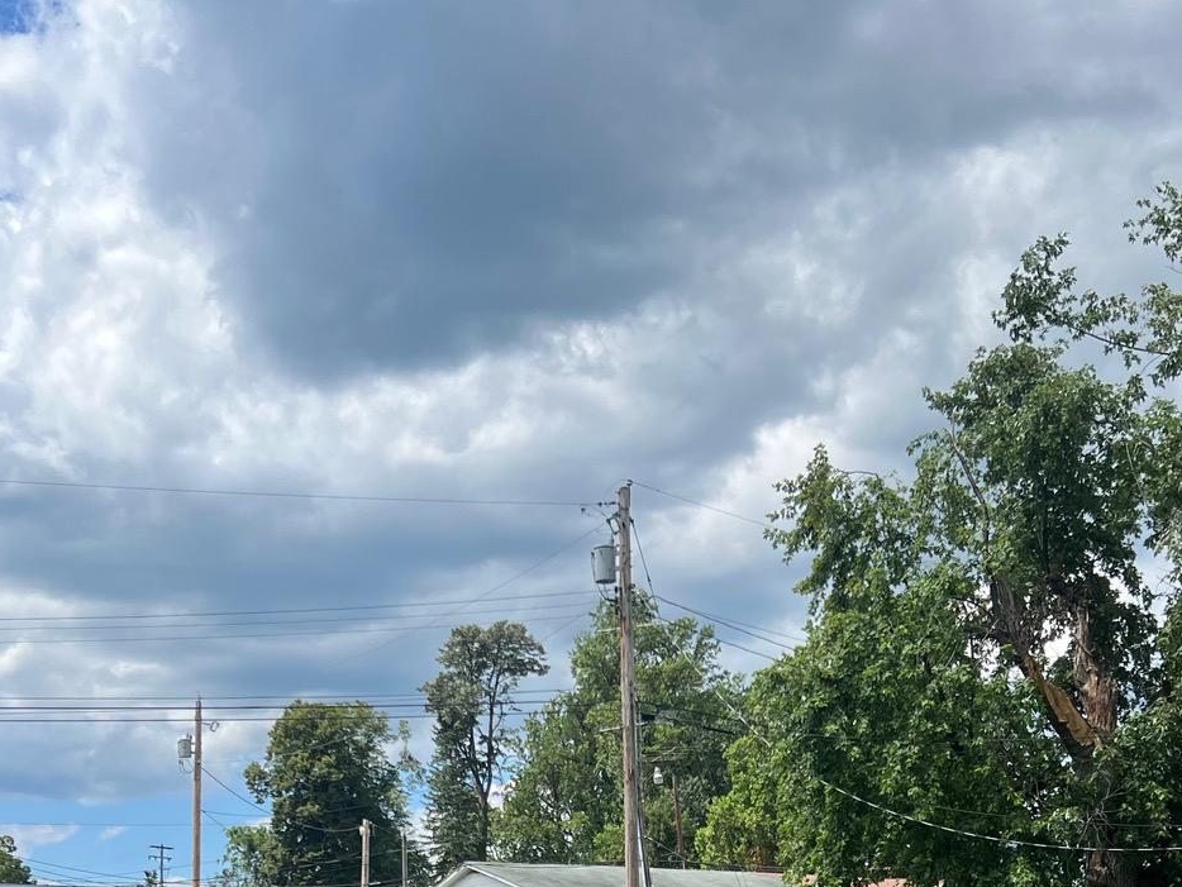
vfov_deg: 24.3
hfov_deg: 33.8
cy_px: 933
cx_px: 621
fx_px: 1947
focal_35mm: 57
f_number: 1.5
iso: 50
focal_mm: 5.7
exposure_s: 1/4444
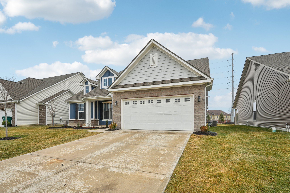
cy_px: 96
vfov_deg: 68.9
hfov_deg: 91.6
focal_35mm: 18
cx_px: 145
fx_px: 141
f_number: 8
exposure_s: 1/100
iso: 100
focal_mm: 17.5
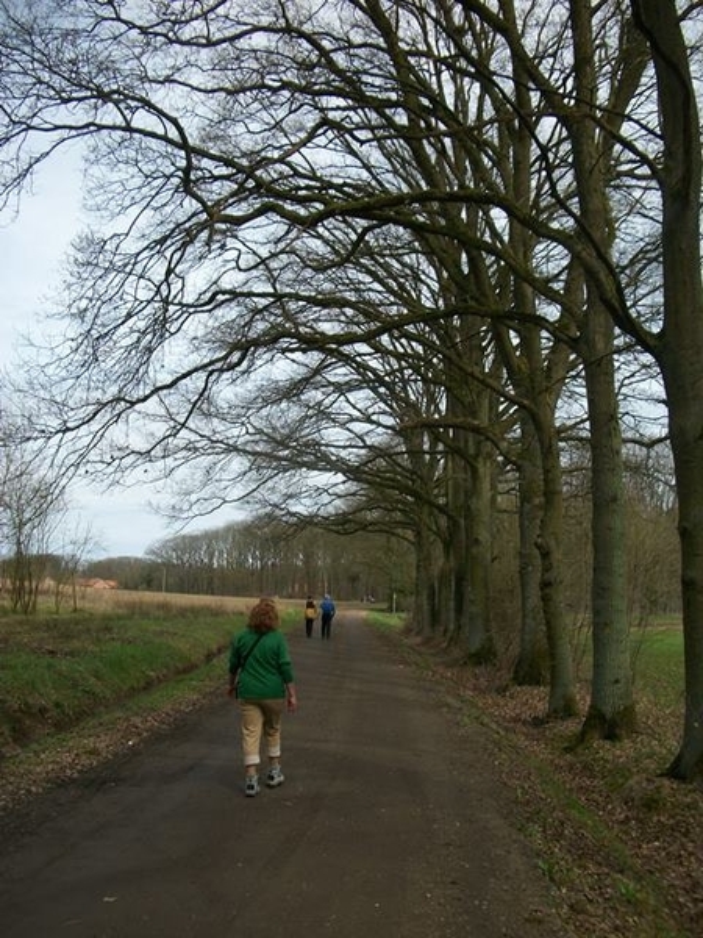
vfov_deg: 56.8
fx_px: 866
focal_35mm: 32
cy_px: 469
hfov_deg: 44.2
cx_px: 352
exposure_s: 1/125
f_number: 8.8
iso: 80
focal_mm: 5.7
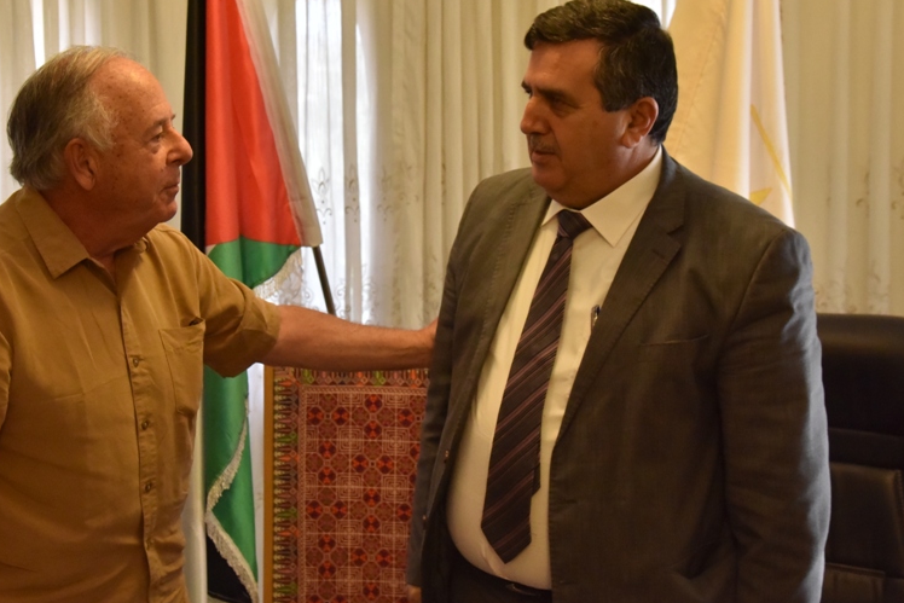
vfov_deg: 21.5
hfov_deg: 31.8
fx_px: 1582
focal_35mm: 63
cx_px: 390
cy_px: 222
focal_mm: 46
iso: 3200
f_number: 8
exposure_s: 1/250
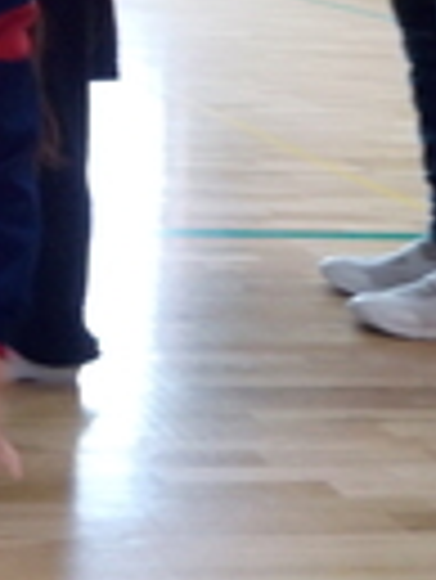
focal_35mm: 93
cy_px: -157
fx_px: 1559
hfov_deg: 15.3
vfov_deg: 19.5
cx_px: -112
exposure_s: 1/30
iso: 200
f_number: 3.3
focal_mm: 4.1
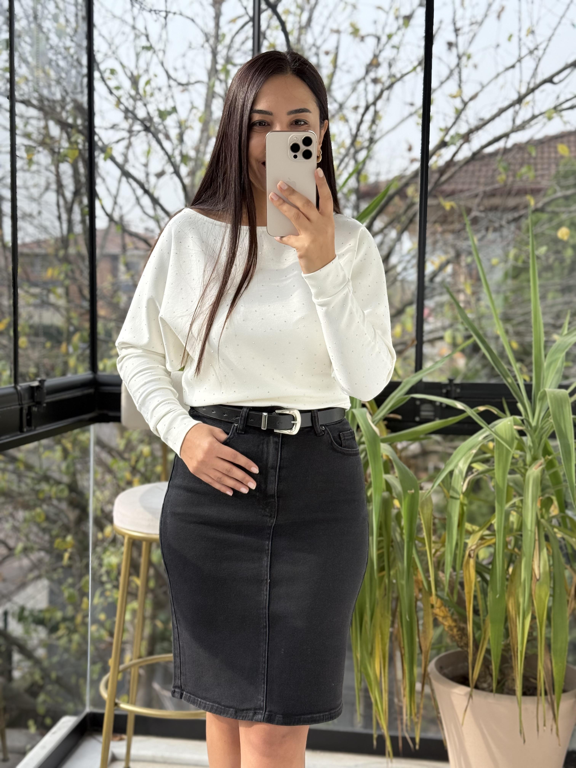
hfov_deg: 30.3
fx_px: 1065
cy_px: 384
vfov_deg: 39.7
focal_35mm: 48
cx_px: 288
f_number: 1.78
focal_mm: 6.76
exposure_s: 1/566
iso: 80
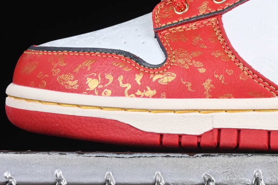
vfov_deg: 5.7
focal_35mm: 240
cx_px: 320
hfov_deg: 8.5
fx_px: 1853
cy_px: -29
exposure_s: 1/80
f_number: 8
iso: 160
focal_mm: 50
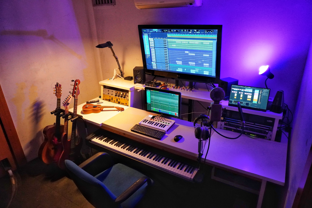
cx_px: 156
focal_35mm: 24
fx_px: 208
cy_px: 104
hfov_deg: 73.7
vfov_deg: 53.1
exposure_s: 1/100
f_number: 5.6
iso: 5000
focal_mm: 16
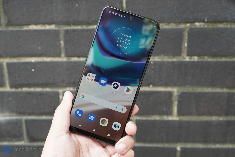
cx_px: 118
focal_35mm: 44
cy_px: 78
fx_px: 287
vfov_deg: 30.5
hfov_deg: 44.5
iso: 1000
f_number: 8
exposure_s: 1/125
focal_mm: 44
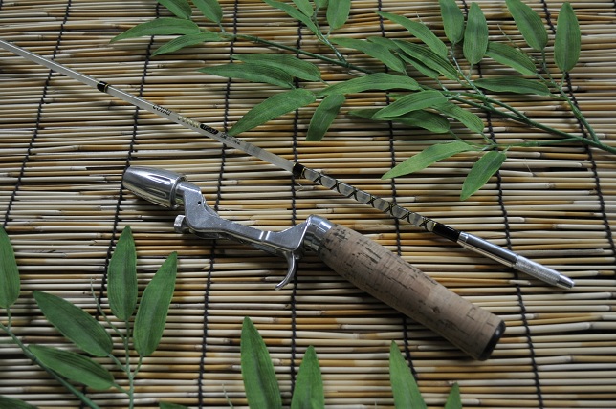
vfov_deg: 34.1
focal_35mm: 39
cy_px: 204
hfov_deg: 49.6
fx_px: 667
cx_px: 308
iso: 800
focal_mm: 26
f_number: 4.2
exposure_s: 1/60
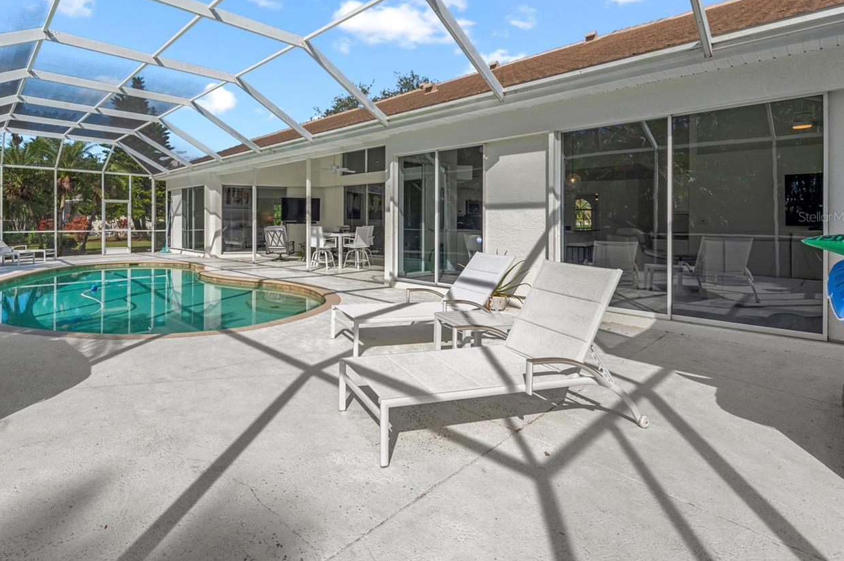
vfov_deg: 66.4
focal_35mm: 18
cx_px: 316
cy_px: 217
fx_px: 422
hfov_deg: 88.3
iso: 200
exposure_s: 1/500
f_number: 9
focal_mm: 14
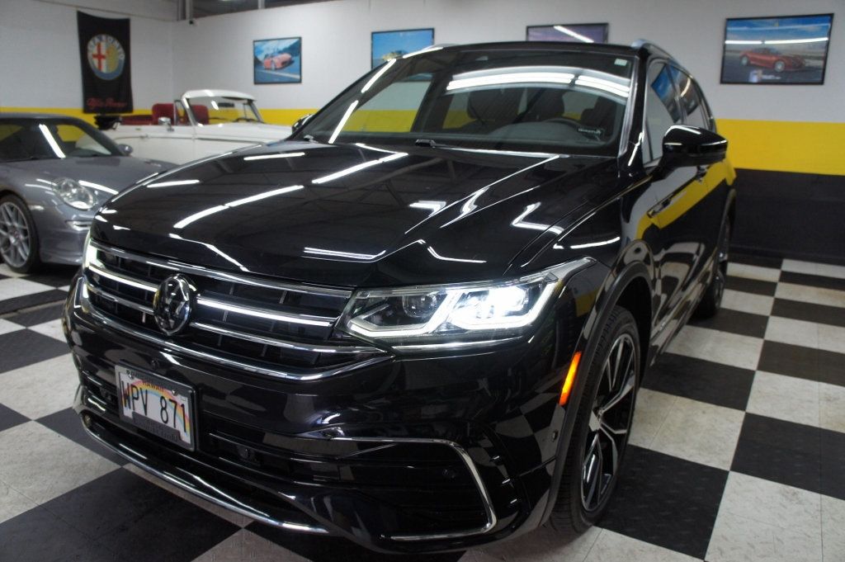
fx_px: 633
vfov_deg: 47.9
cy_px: 281
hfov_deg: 67.4
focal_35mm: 27
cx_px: 422
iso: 800
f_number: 3.5
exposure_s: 1/125
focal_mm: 18
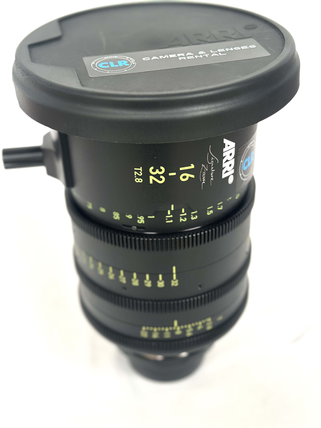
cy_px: 214
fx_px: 593
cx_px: 160
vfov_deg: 39.7
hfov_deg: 30.3
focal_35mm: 48
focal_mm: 6.86
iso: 125
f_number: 1.78
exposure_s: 1/64
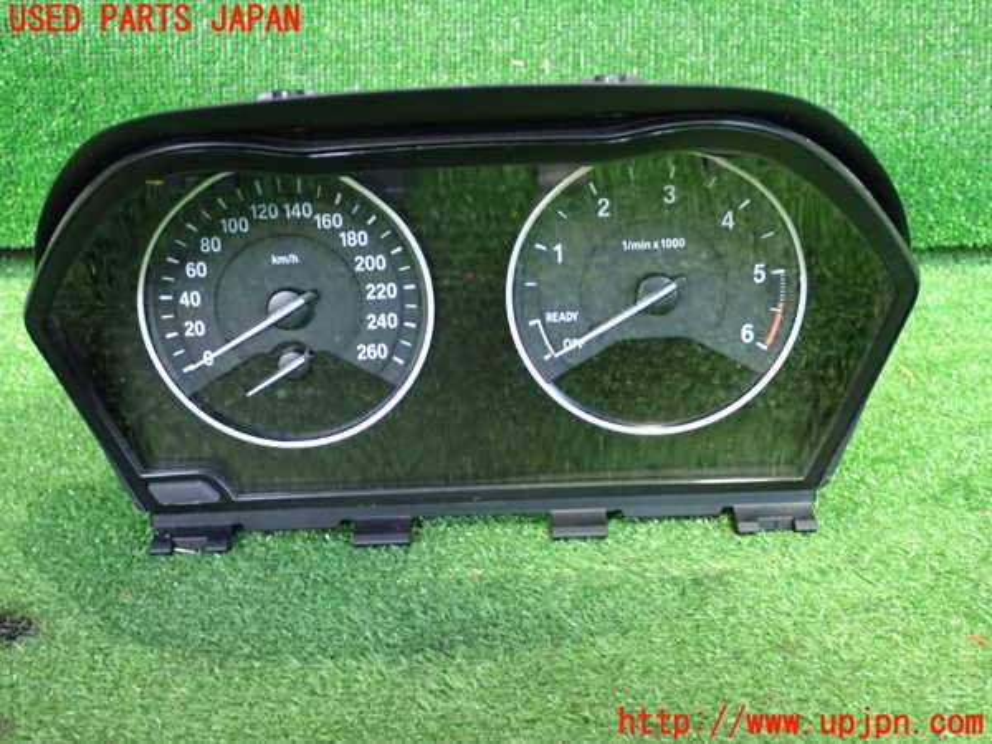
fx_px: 1261
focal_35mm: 44
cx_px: 496
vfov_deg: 32.9
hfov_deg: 42.9
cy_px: 372
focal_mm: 7.84
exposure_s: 1/15
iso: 800
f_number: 2.9
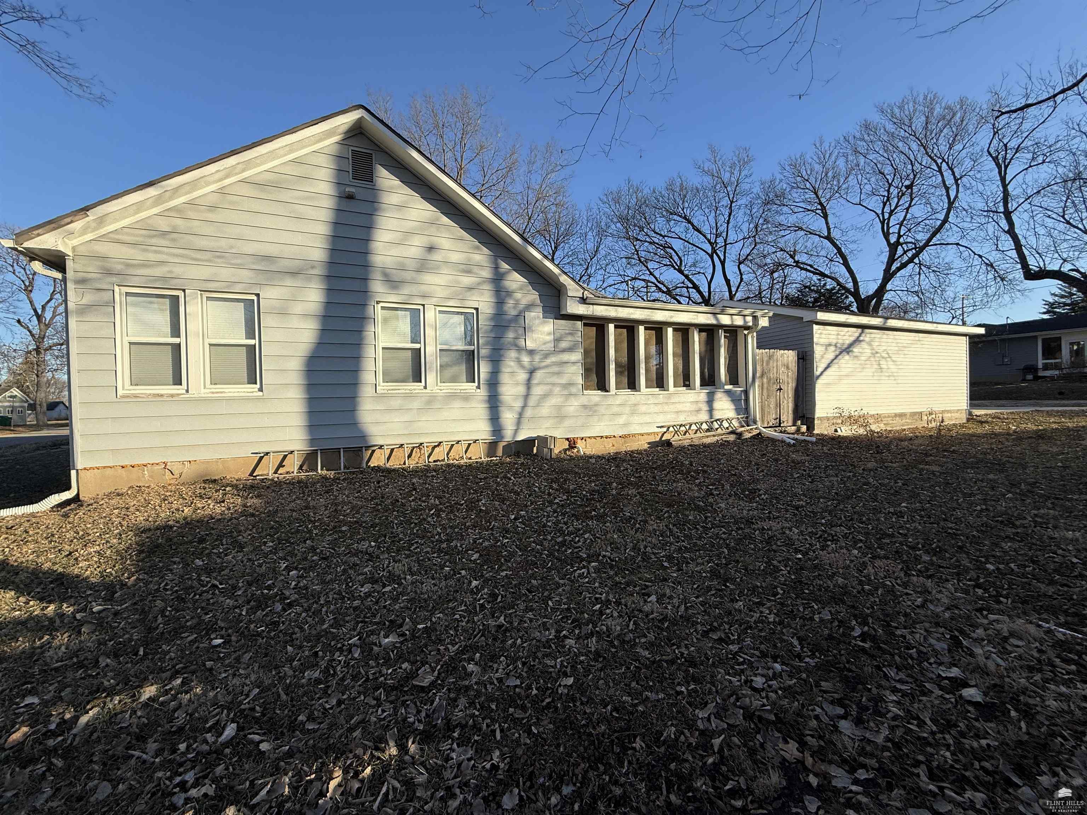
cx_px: 544
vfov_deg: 85.7
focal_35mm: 14
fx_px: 440
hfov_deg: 102.1
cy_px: 408
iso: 50
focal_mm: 2.22
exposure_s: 1/1125
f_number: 2.2
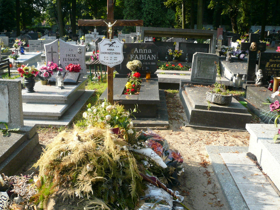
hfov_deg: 52.6
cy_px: 102
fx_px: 283
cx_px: 133
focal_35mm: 35
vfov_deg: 40.7
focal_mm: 4.6
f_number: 2.8
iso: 100
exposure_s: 1/400
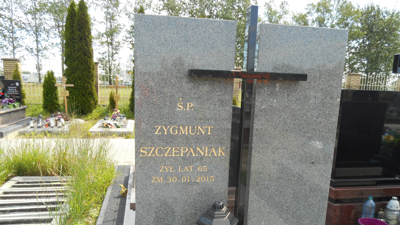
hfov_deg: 67.9
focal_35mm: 28
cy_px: 146
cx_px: 199
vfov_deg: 41.1
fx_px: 297
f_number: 3.5
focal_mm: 4.5
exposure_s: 1/200
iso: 80
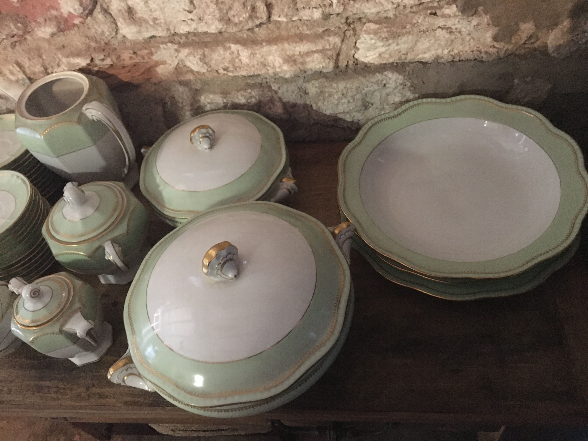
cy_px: 220
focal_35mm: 29
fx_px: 493
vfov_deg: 48.2
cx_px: 294
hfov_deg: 61.7
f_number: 2.2
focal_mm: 4.15
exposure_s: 1/17
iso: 500
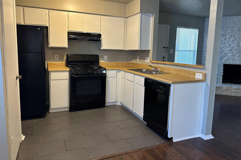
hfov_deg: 71.5
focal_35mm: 25
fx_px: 167
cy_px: 70
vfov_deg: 51.1
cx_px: 120
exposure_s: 1/60
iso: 320
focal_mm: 6.86
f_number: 1.78
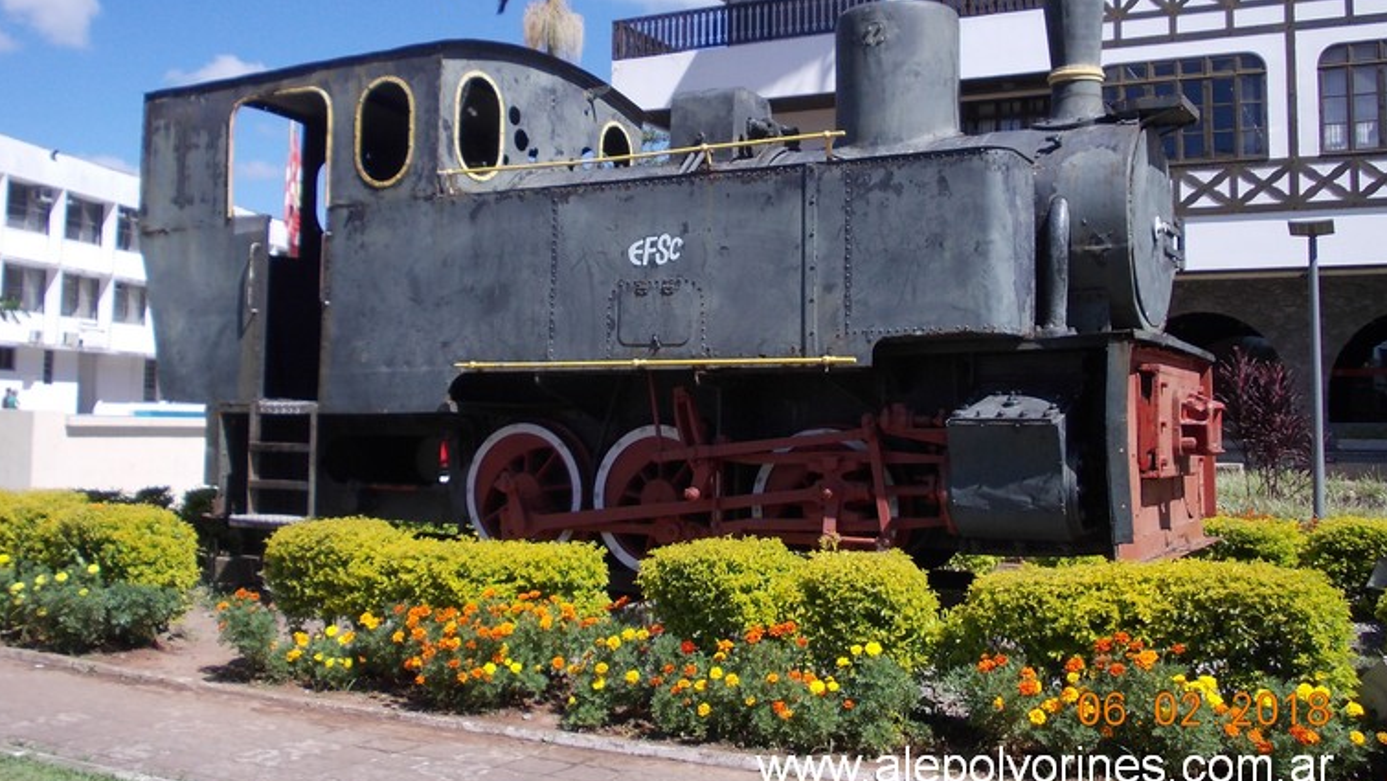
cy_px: 307
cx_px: 698
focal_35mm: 42
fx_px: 1545
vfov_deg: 28.3
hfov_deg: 48.3
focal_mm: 5.3
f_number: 6.2
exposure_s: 1/250
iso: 80
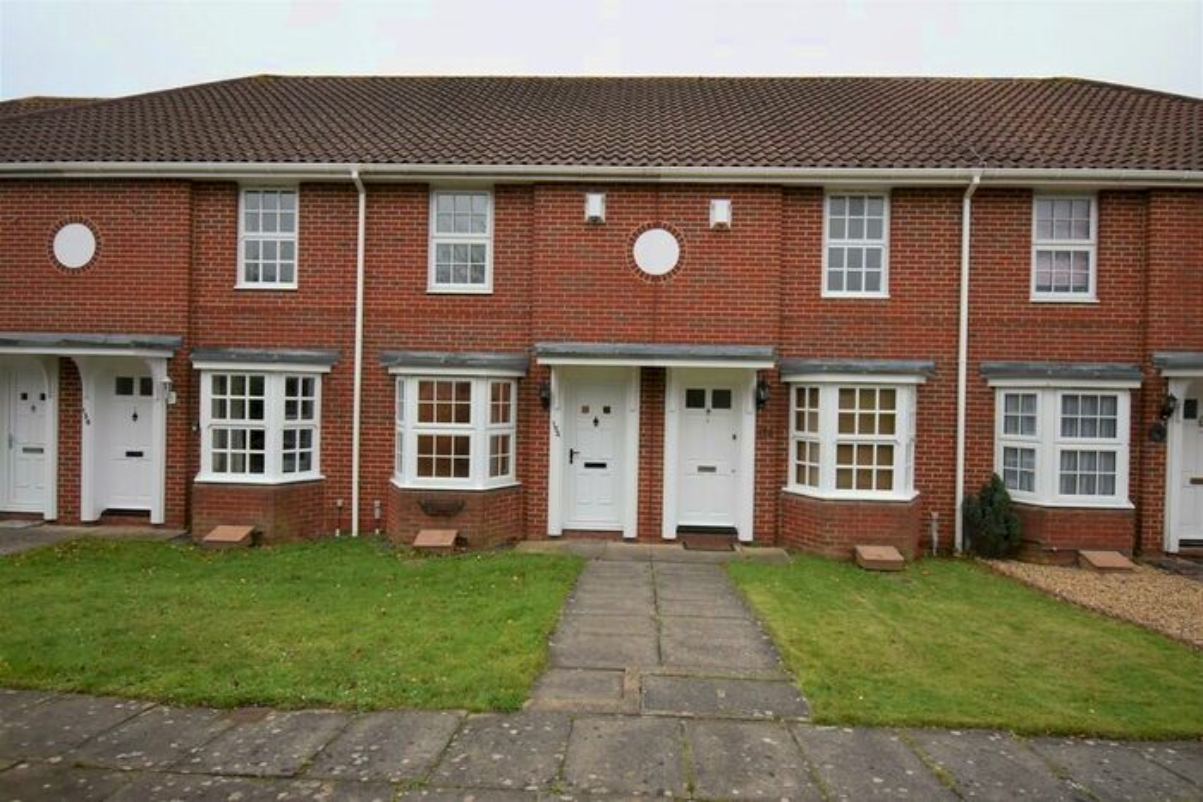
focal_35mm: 20
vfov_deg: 63.2
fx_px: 652
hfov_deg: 85.4
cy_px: 401
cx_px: 602
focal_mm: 13
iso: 800
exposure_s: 1/200
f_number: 5
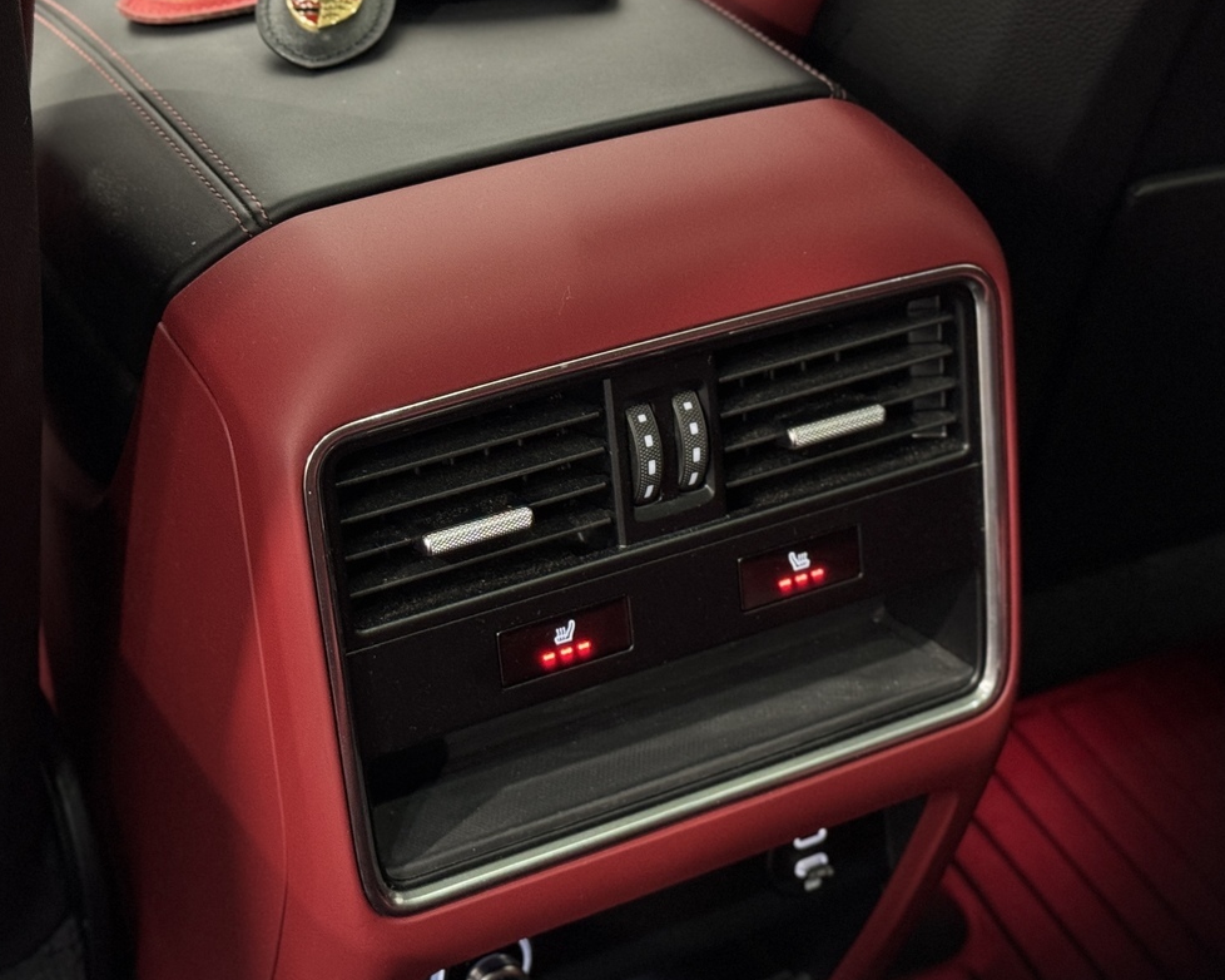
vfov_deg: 22.1
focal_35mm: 69
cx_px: 648
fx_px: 2501
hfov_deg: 27.5
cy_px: 422
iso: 400
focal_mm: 6.76
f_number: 1.78
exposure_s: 1/33
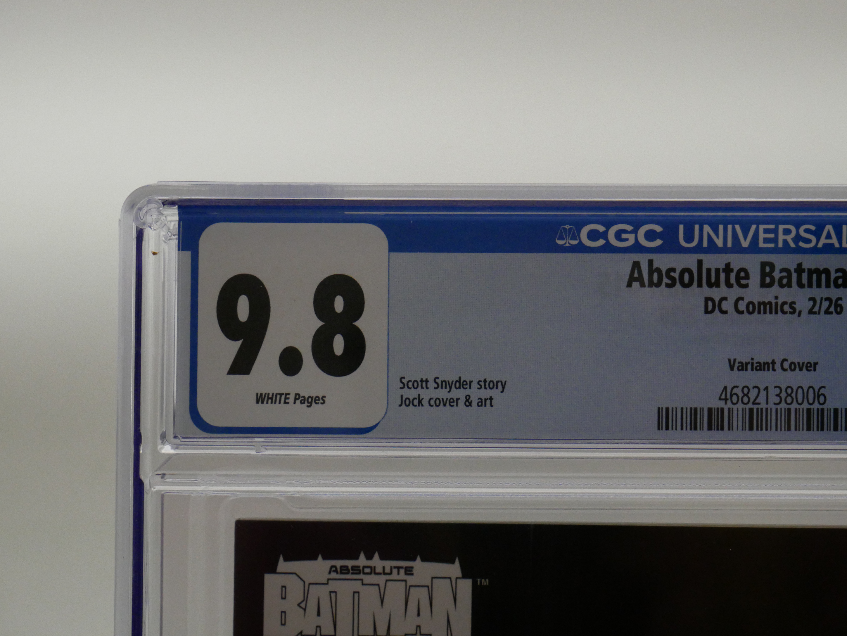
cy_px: 318
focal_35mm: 100
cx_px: 424
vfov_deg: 14.8
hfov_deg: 19.6
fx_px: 2448
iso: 2000
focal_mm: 50
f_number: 5.6
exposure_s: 1/125
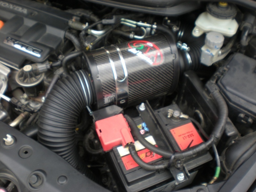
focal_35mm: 38
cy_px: 96
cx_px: 128
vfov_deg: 37.7
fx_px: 281
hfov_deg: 49.0
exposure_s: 1/98.3
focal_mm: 6.3
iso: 64
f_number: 3.1
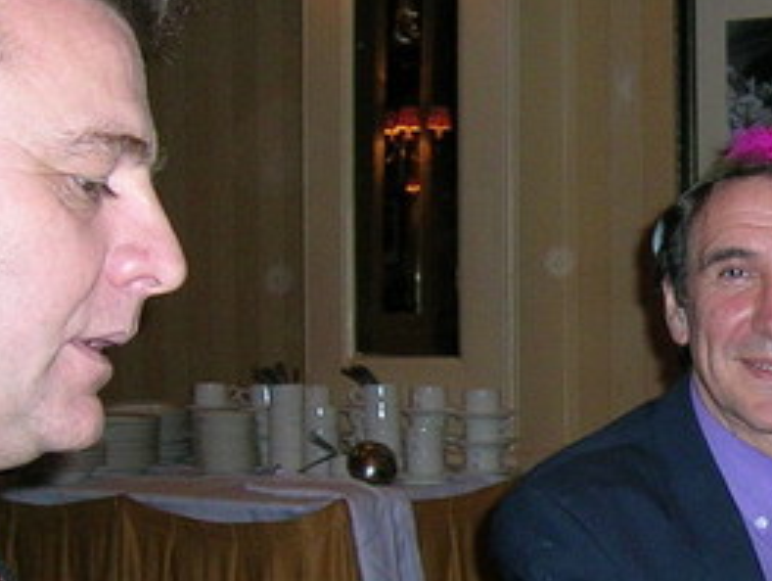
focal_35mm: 93
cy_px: 436
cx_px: 860
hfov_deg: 20.1
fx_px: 2077
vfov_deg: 15.9
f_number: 2.8
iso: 100
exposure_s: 1/60
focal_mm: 5.4
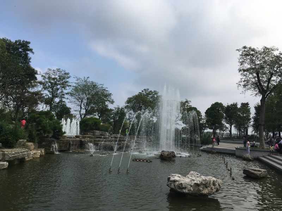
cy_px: 106
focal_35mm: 29
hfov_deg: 61.7
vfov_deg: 48.2
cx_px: 141
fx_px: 236
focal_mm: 4.15
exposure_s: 1/1479
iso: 25
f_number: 2.2
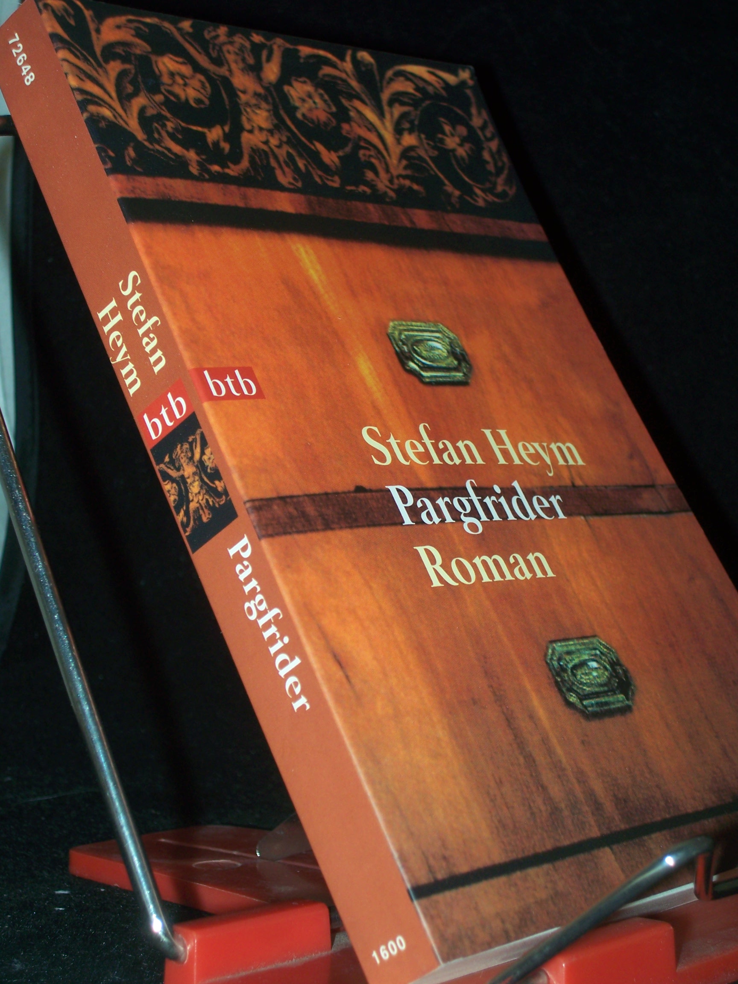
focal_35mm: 66
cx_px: 369
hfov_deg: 22.3
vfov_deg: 29.4
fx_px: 1876
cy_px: 492
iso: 80
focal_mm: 11
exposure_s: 1/80
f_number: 3.6
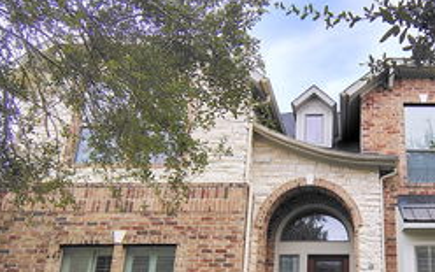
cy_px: 190
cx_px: 356
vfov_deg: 35.8
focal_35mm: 35
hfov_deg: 51.4
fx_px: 415
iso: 100
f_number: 2.2
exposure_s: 1/315
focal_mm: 2.13
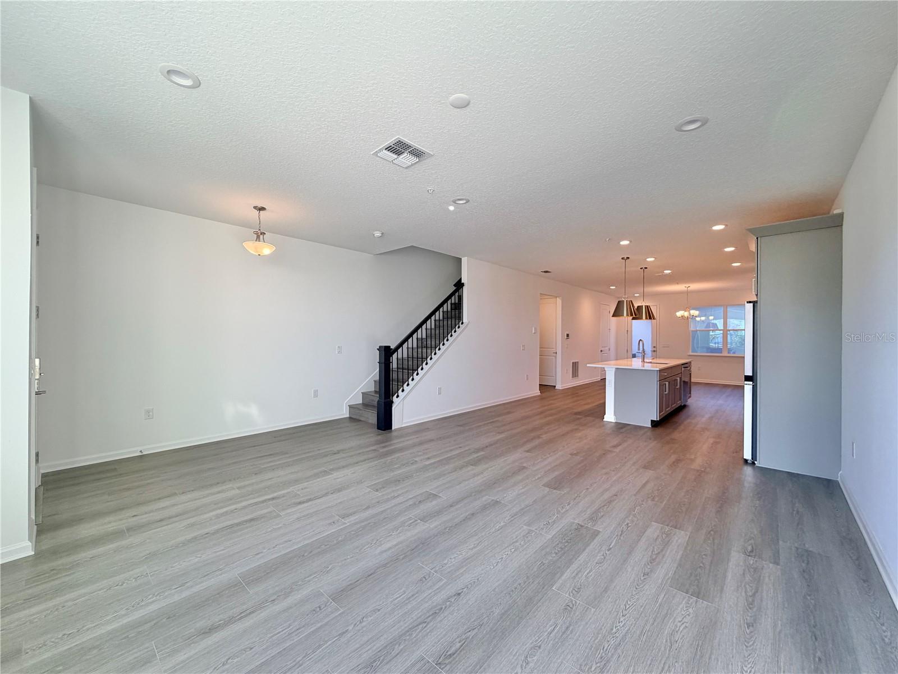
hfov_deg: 102.1
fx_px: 363
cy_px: 337
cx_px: 449
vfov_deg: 85.7
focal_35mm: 14
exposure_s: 1/120
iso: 80
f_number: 2.2
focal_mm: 2.22
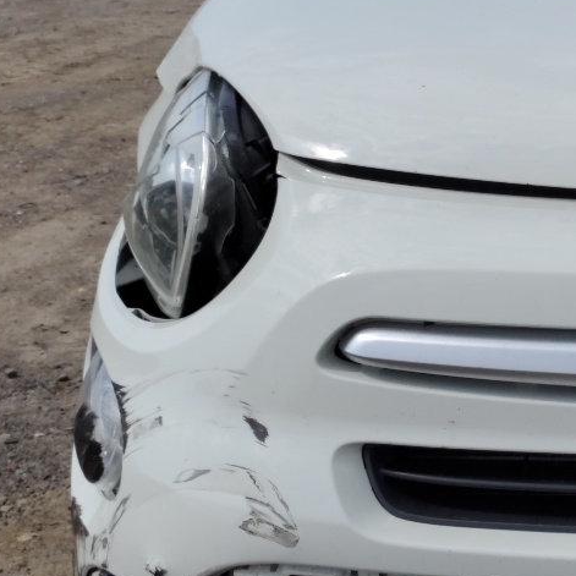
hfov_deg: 20.0
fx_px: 1468
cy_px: 231
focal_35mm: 78
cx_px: 789
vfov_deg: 22.2
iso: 50
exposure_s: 1/10000
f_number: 1.5
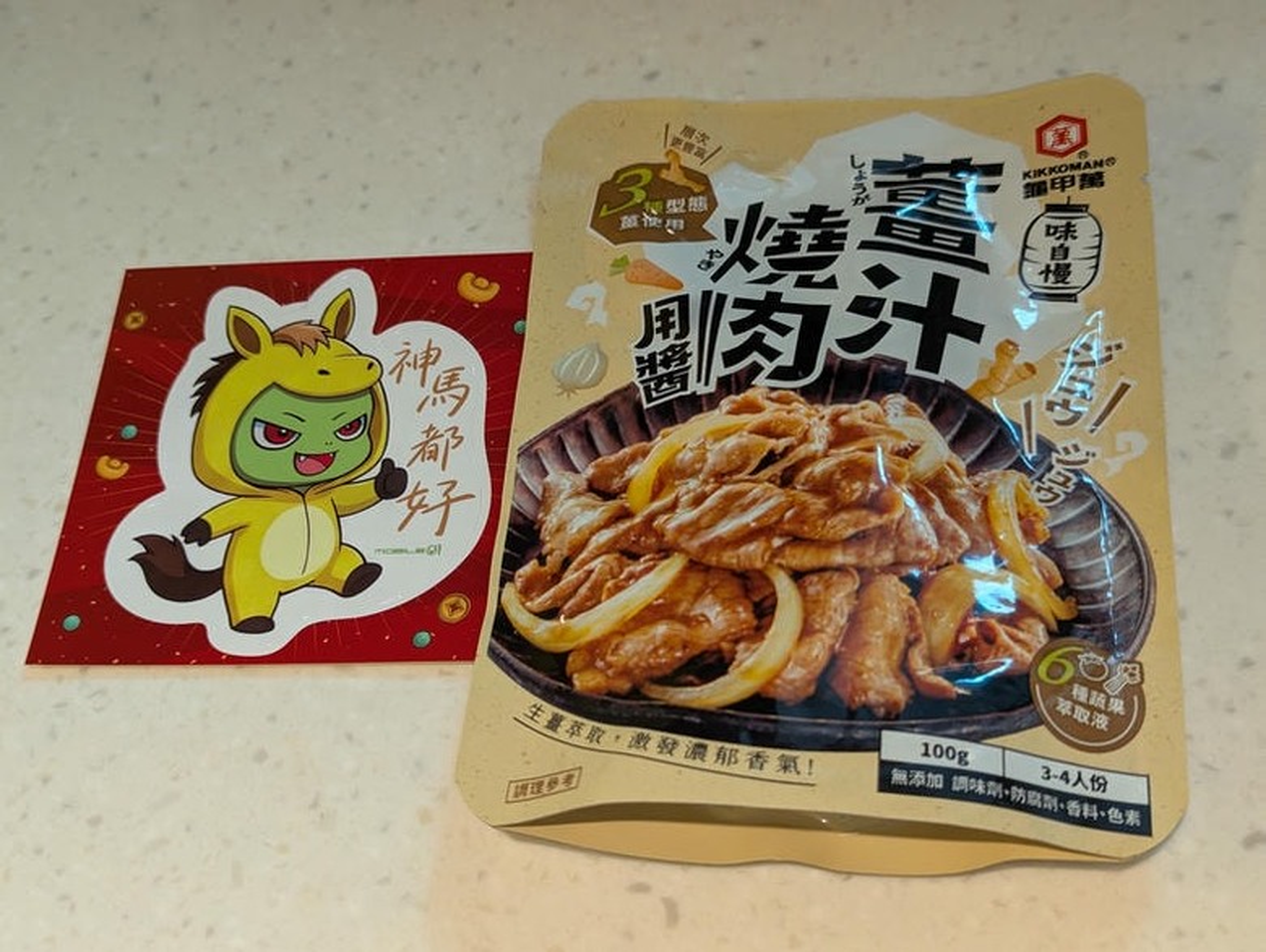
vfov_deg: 30.3
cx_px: 633
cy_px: 476
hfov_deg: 39.6
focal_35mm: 48
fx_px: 1758
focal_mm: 6.81
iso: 97
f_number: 1.85
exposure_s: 1/120
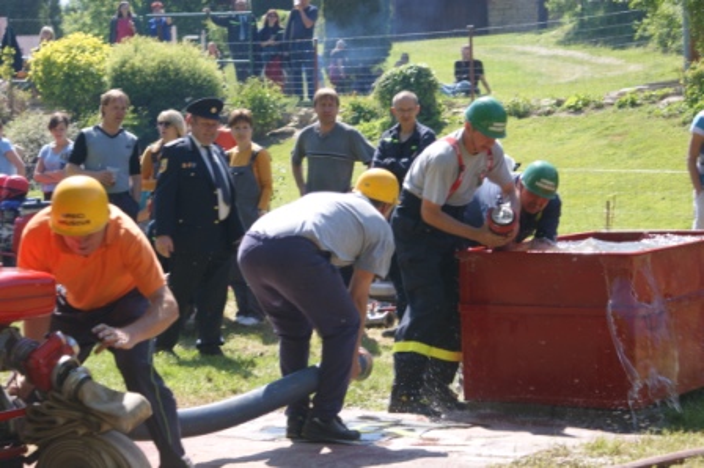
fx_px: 2052
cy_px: 234
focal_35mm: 105
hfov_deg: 19.5
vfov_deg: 13.0
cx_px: 352
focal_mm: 70
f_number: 5.6
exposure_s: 1/160
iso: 100
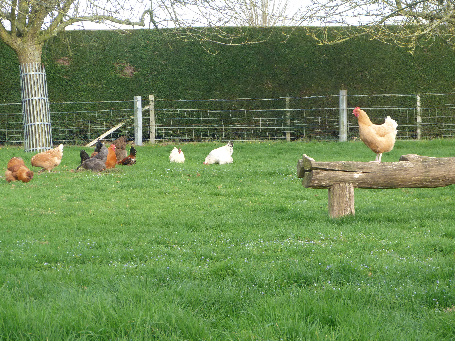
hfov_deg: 12.3
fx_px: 2116
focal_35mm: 161
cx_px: 206
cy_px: 176
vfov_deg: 9.2
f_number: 3.6
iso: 160
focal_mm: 25.9
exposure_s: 1/160
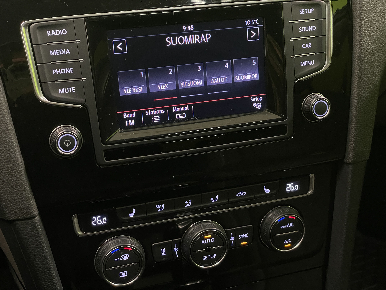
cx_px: 193
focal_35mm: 52
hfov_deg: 36.8
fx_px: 580
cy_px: 145
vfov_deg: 28.0
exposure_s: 1/50
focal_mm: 6
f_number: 2
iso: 640
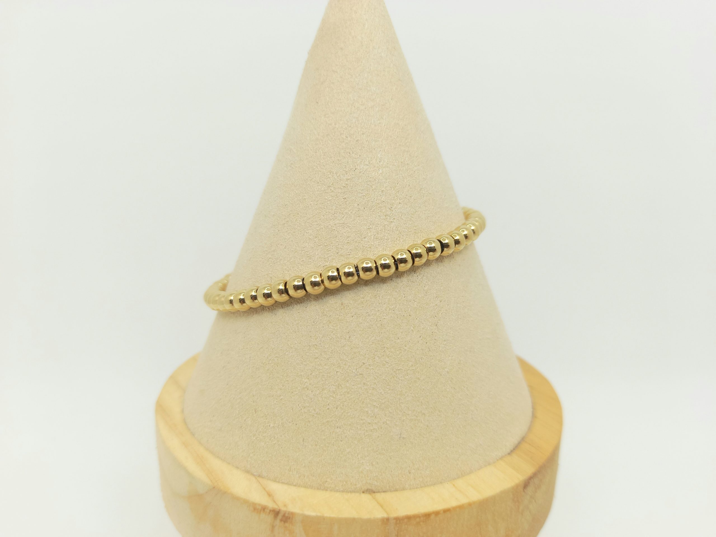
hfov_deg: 69.4
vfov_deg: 54.9
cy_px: 268
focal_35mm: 25
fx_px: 517
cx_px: 358
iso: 32
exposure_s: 1/60.2
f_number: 2
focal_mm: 4.6
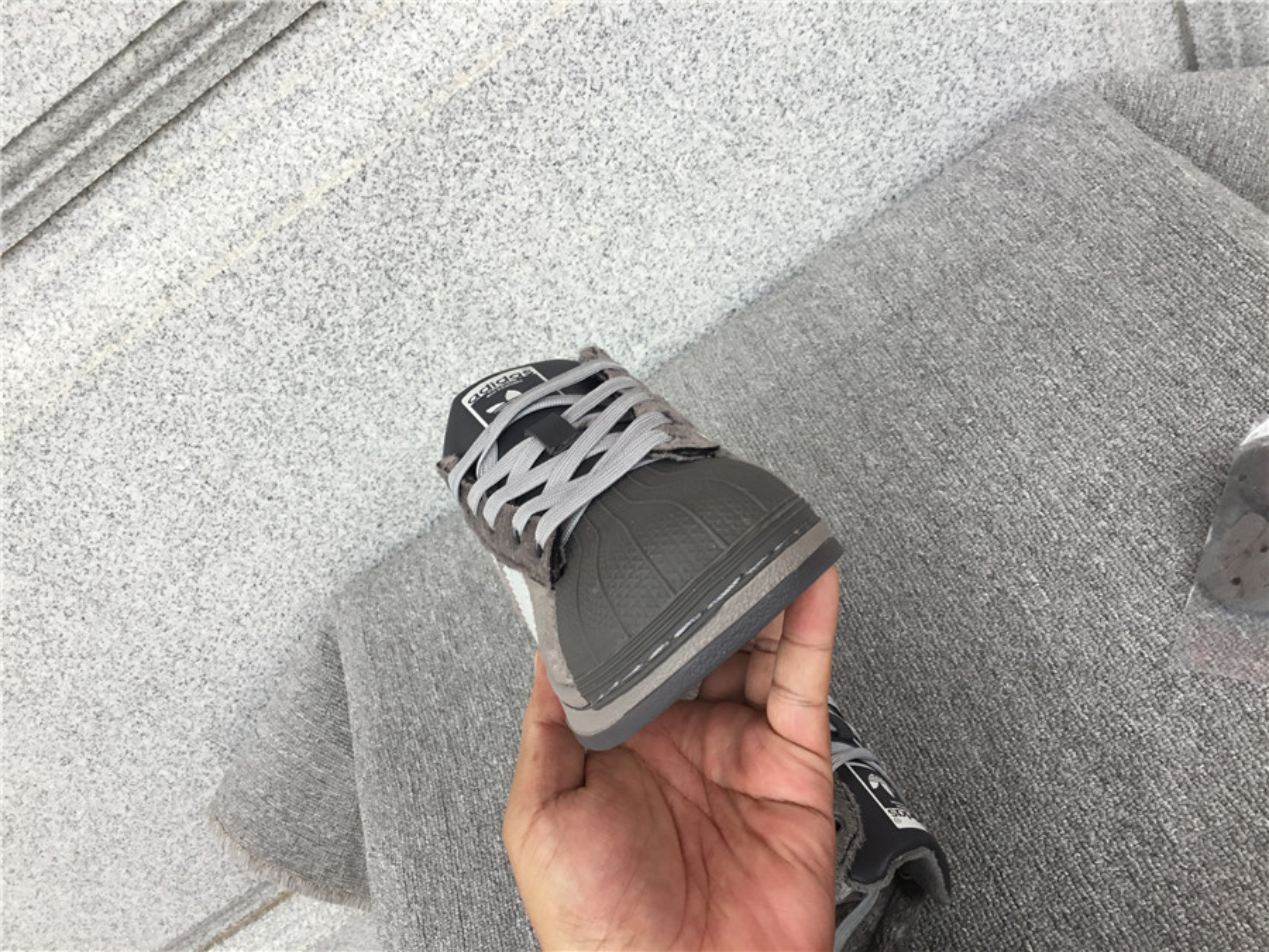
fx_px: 1136
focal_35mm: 31
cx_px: 634
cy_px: 476
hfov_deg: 58.4
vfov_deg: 45.4
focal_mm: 3.3
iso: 25
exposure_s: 1/121
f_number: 2.4
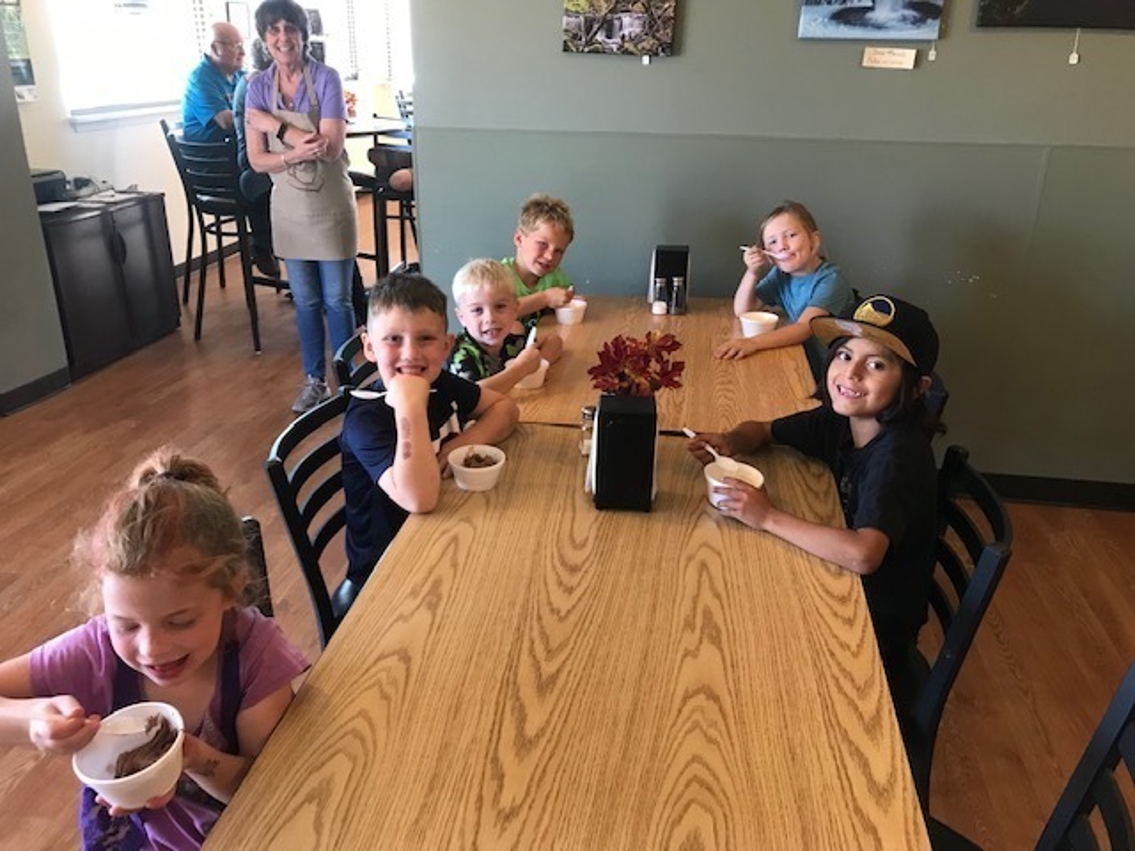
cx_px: 568
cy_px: 426
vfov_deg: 49.7
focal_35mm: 28
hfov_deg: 63.4
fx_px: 918
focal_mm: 3.99
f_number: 1.8
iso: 40
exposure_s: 1/17
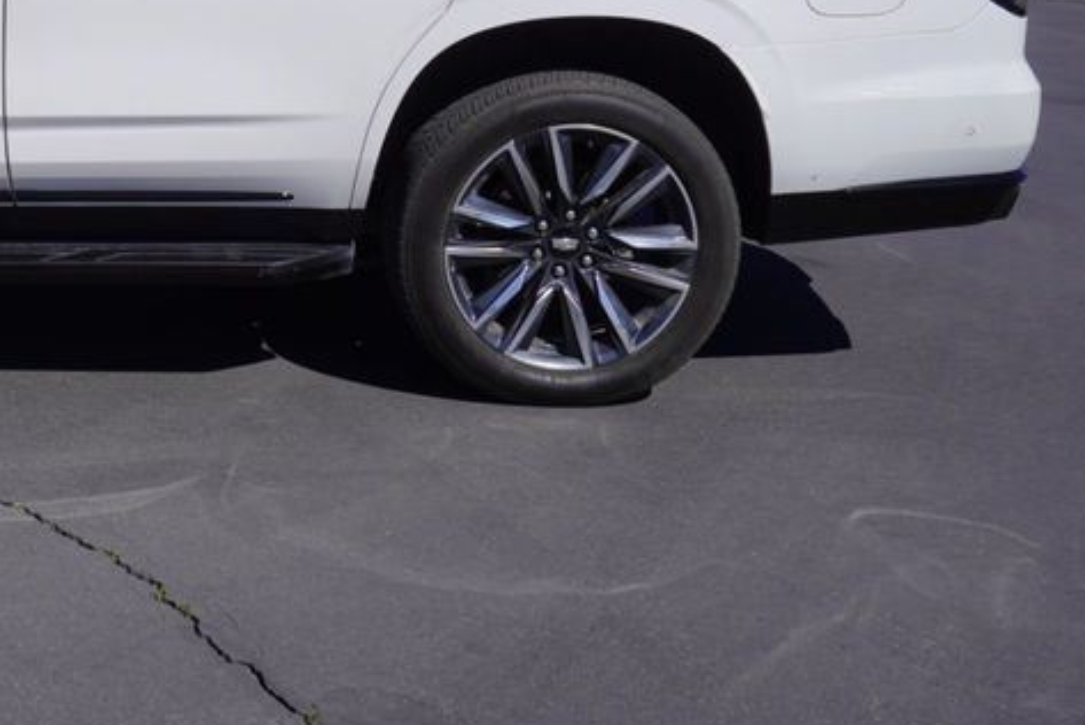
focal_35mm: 65
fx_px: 1960
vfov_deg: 20.4
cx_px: -37
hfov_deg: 28.7
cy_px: 37
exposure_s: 1/250
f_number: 10
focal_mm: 20
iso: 100
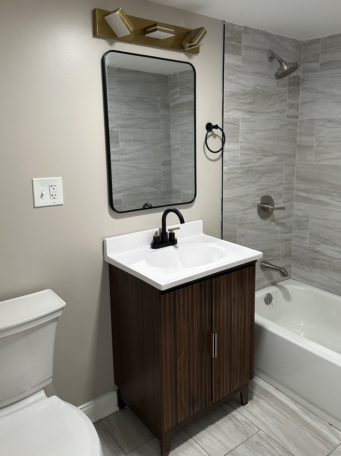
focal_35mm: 28
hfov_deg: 49.6
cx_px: 195
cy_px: 207
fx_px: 368
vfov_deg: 63.3
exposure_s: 1/60
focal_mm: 6.86
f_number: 1.78
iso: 125
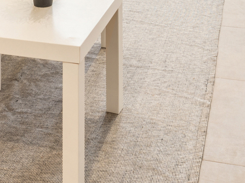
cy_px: -181
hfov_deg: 24.7
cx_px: 93
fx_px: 559
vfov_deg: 15.2
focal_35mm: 79
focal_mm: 17
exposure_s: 1
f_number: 11
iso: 250
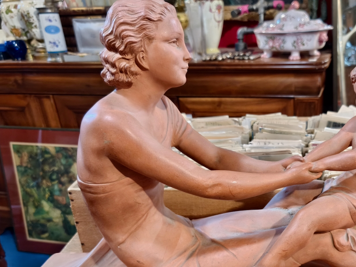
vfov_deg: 37.1
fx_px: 391
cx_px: 264
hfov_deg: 47.3
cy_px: 187
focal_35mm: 38
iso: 1250
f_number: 1.7
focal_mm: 5.35
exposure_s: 1/25
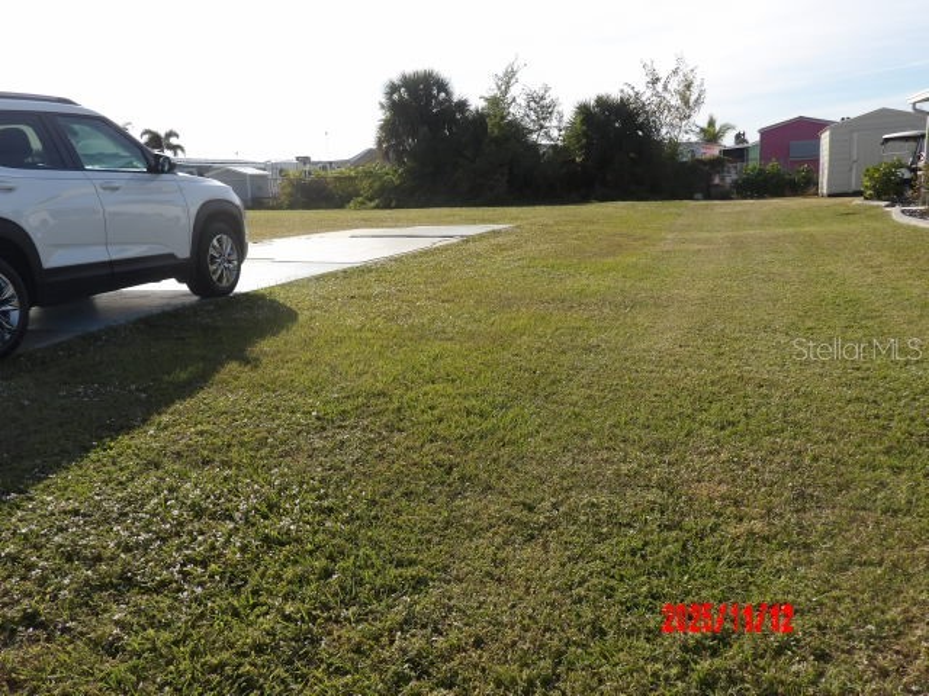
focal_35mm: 24
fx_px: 644
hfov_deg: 71.6
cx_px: 464
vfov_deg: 56.8
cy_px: 348
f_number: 3.2
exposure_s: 1/871
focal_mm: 4.3
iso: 100
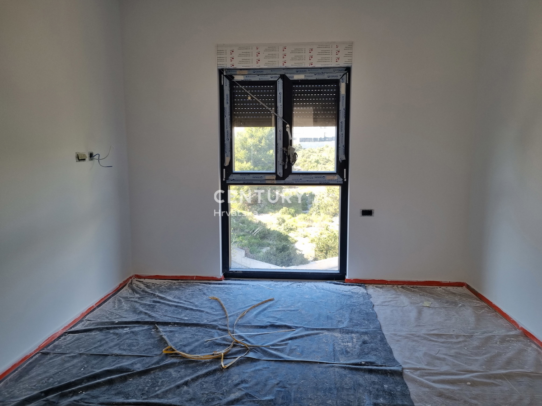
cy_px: 203
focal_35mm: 26
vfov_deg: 53.1
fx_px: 407
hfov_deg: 67.3
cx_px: 271
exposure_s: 1/178
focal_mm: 5.4
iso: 50
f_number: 1.8
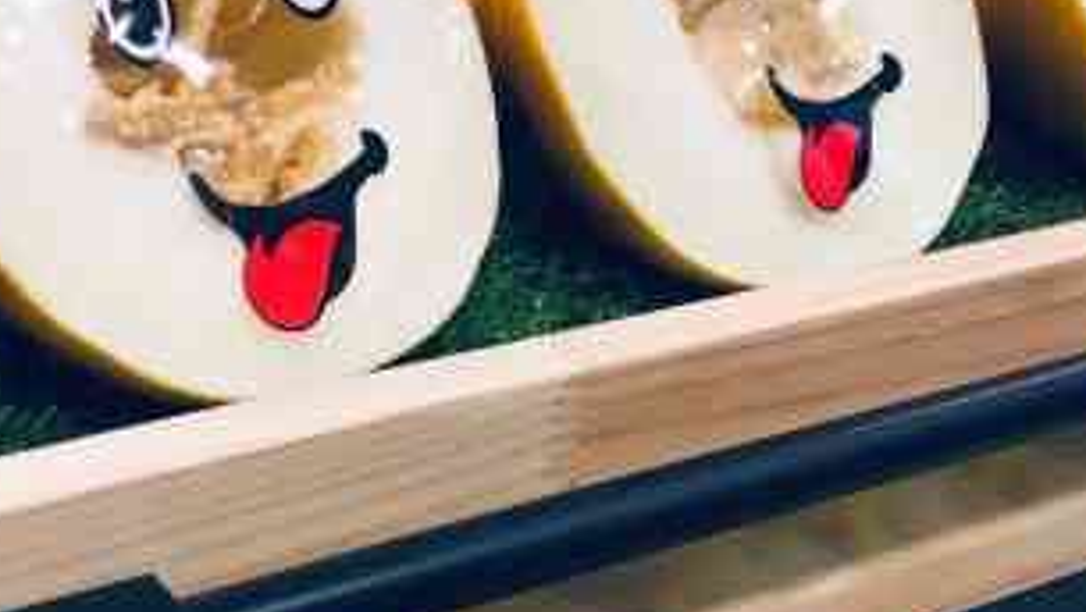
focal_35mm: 70
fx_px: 2017
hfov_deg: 29.9
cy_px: 59
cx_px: 335
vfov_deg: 17.0
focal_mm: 3.99
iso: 20
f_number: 1.8
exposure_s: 1/120
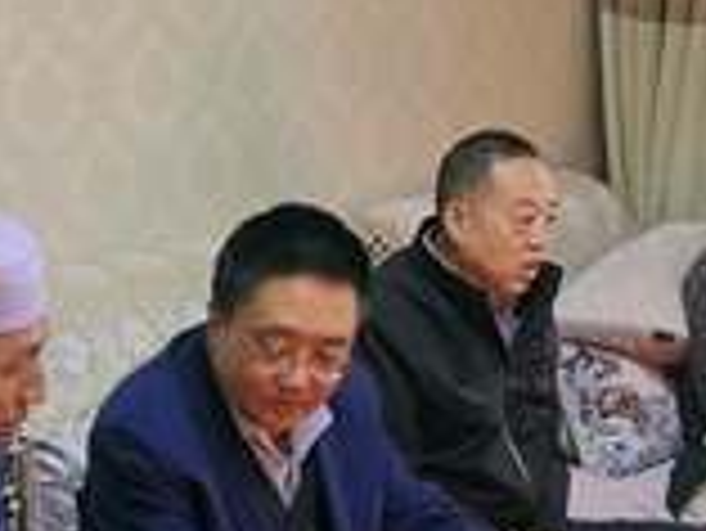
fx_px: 2102
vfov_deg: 14.1
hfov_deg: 19.1
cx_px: 405
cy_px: 558
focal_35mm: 103
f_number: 1.8
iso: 250
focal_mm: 5.58
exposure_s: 1/100
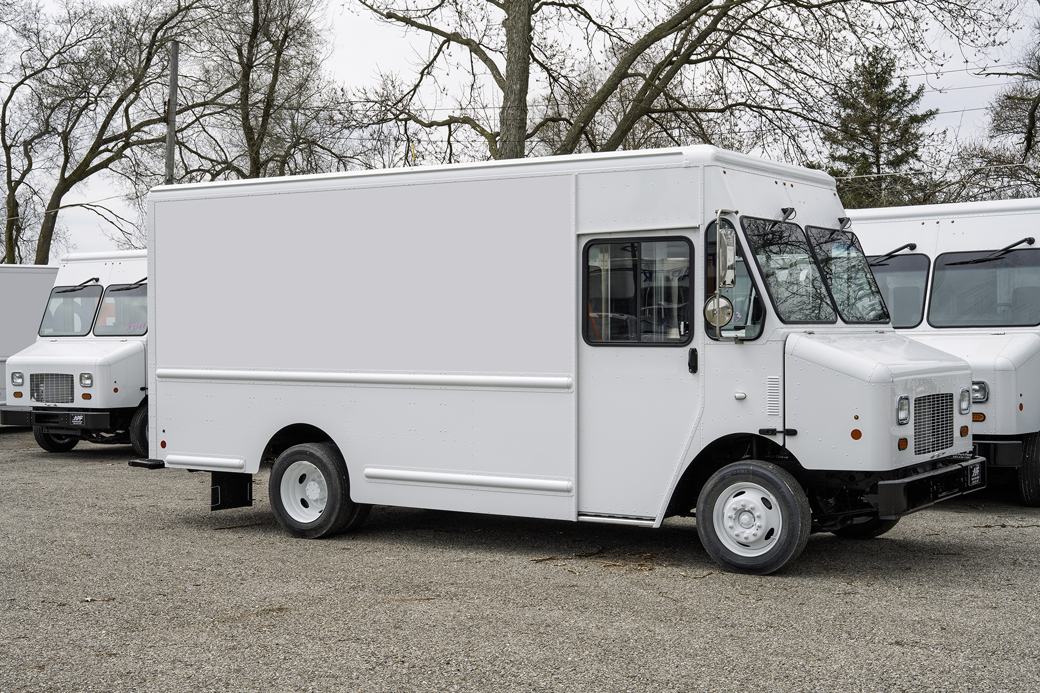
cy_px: 346
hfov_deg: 41.1
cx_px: 520
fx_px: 1387
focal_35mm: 48
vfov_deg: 28.1
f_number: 14
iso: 160
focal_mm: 48
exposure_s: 1/250
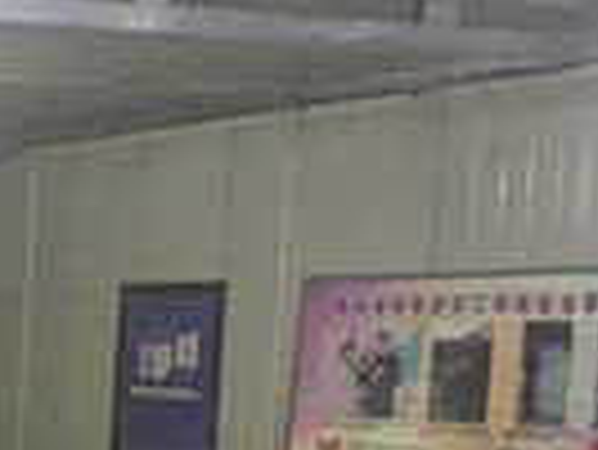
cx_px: -256
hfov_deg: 16.6
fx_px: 1885
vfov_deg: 13.1
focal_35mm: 109
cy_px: 583
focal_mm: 4.15
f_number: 2.2
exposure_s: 1/8
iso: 160
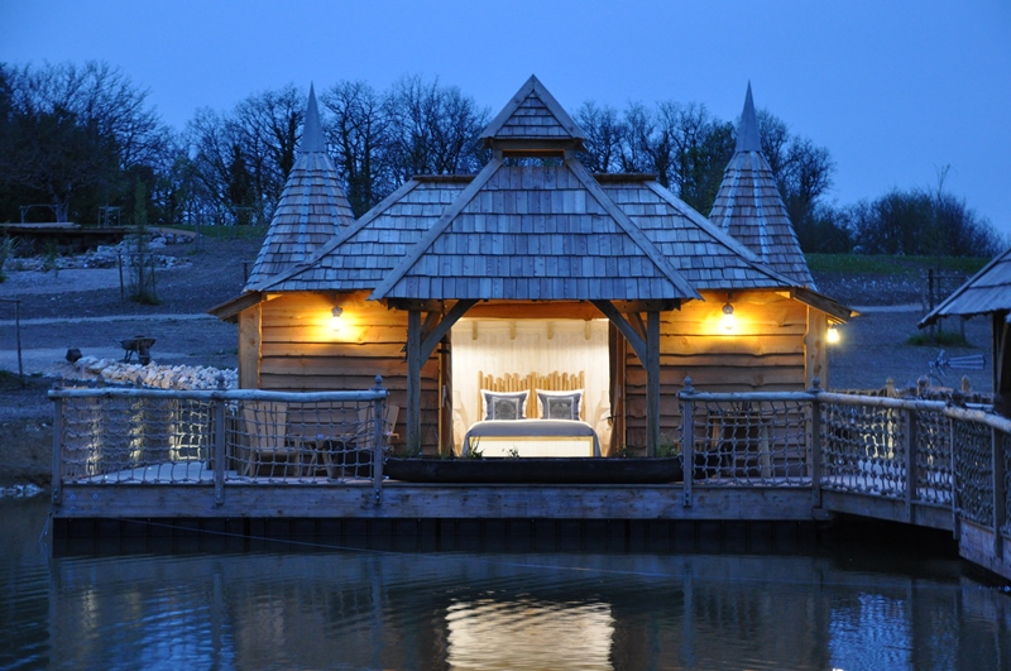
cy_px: 336
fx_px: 2440
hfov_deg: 23.4
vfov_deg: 15.7
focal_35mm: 87
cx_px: 506
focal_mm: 58
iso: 1600
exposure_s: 1/5
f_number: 5
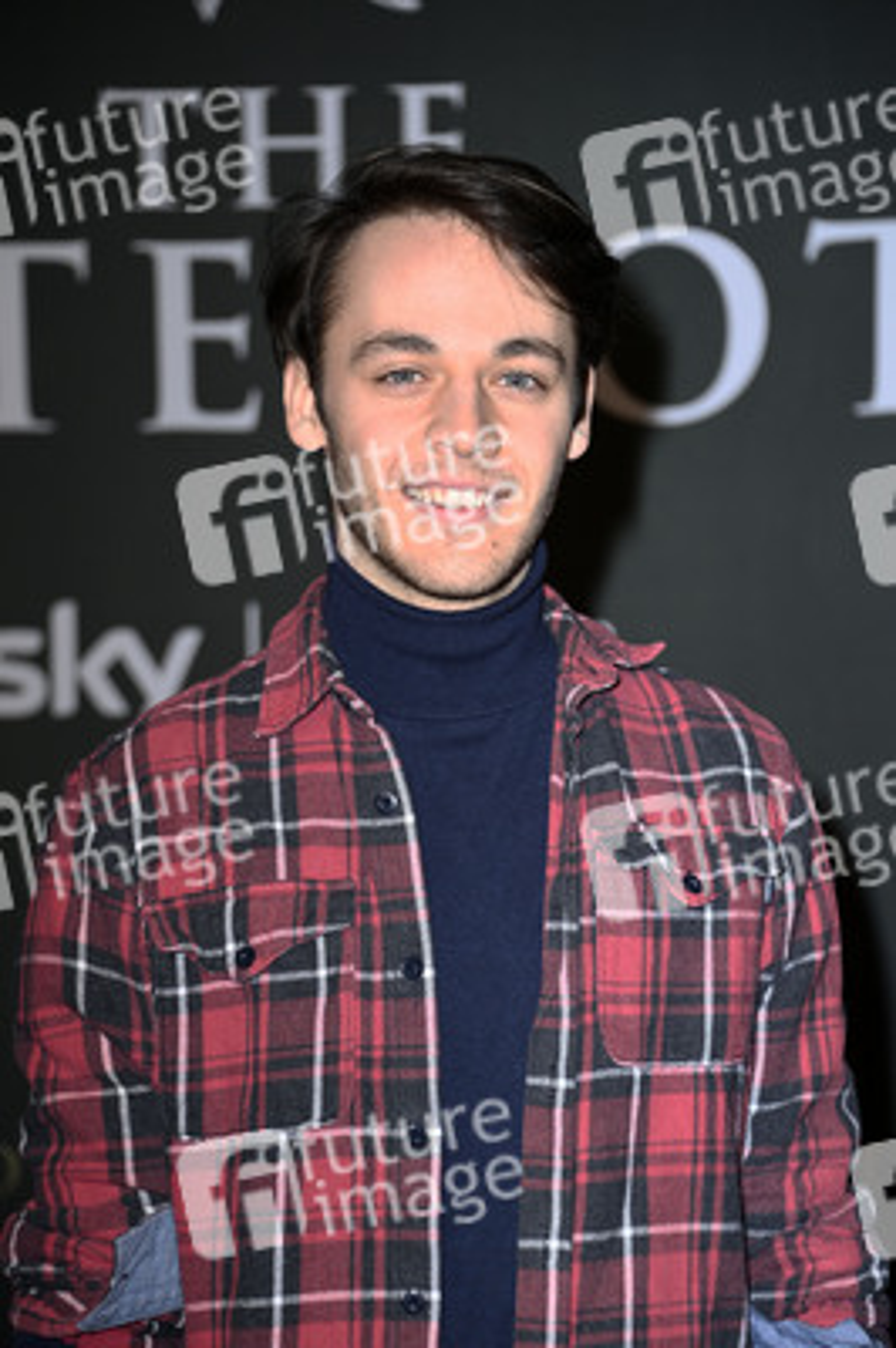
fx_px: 5048
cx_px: 448
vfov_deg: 15.2
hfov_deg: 10.1
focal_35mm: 135
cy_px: 674
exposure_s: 1/200
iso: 800
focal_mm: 135
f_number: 5.6
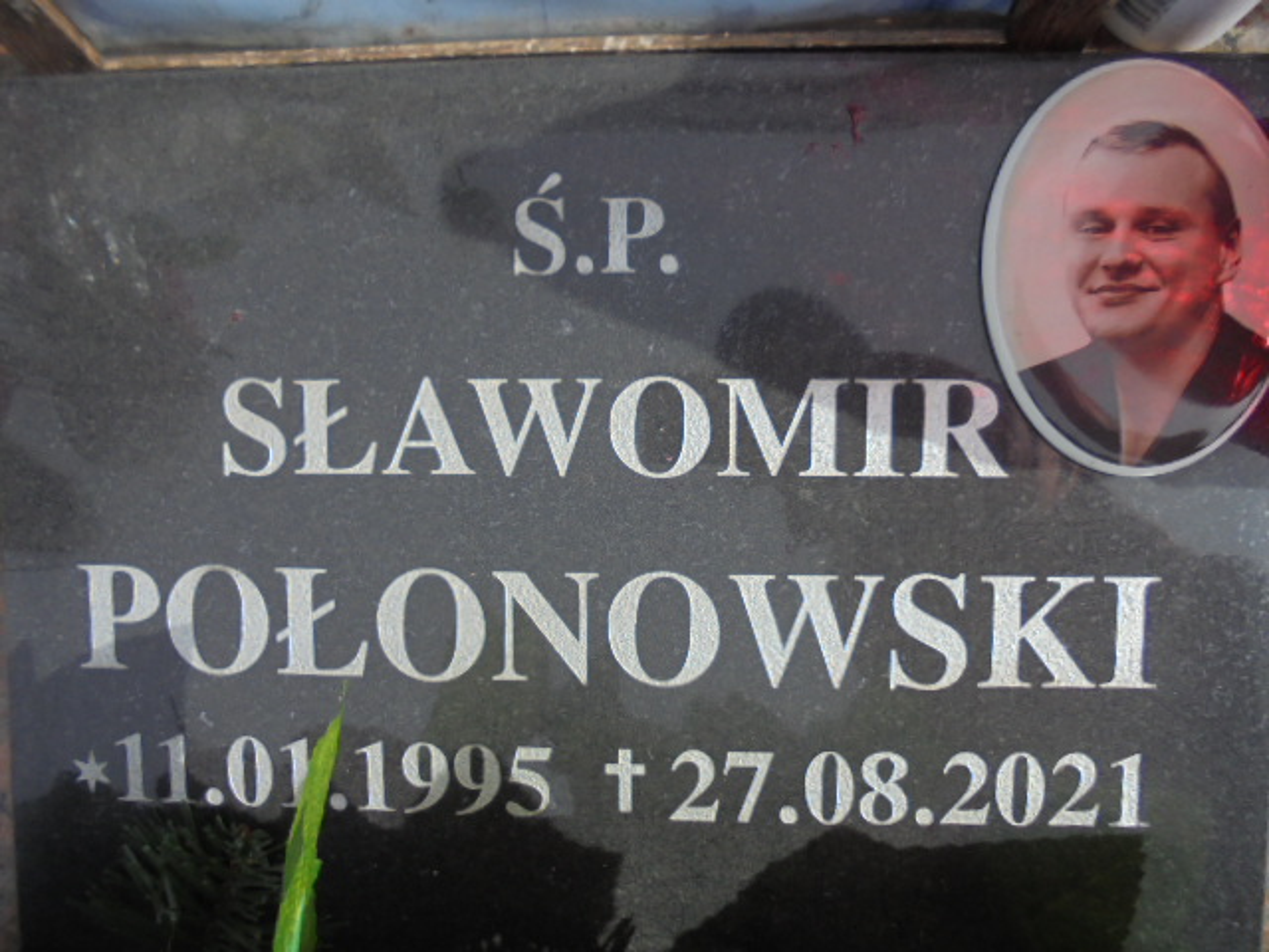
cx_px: 634
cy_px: 476
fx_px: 953
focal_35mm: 26
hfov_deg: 67.3
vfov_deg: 53.1
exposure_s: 1/640
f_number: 3.5
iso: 100
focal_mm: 4.6
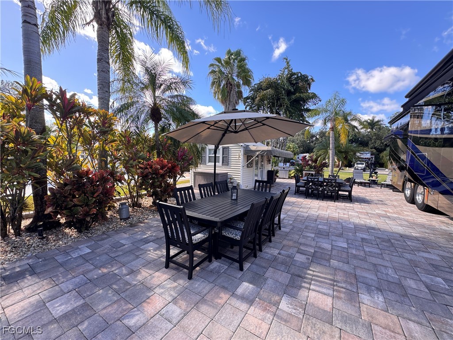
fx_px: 183
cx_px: 226
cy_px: 170
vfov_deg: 85.7
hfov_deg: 102.1
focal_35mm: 14
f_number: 2.2
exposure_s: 1/151
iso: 40
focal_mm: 2.22
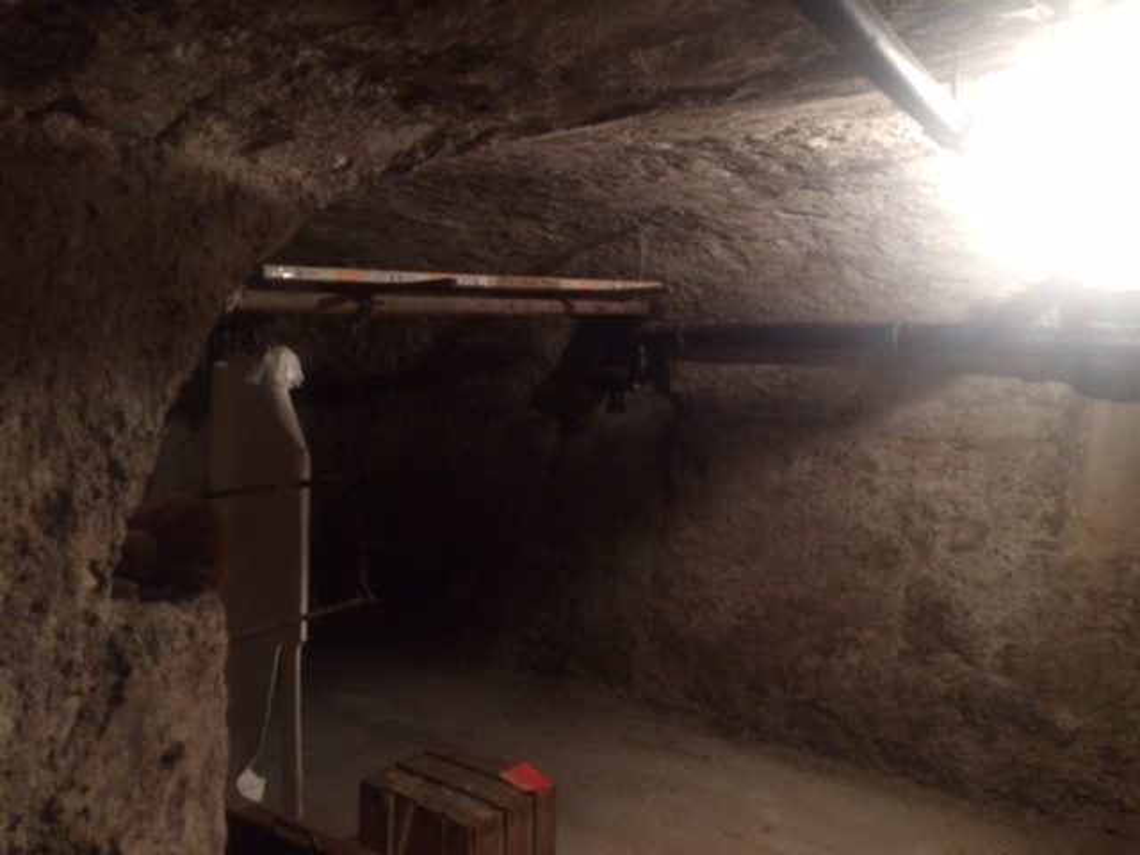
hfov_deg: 61.7
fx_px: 955
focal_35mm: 29
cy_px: 428
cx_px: 570
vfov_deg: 48.2
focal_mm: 4.15
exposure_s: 1/17
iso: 400
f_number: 2.2
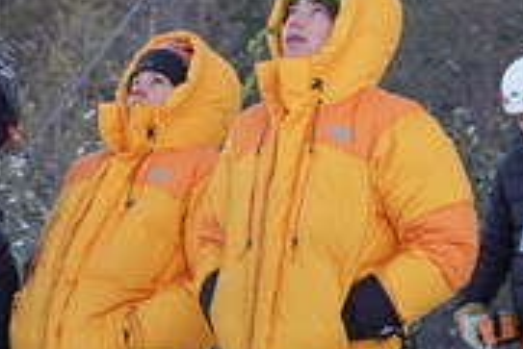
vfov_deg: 4.8
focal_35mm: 286
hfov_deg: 7.2
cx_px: 84
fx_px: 4158
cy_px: 216
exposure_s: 1/125
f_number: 4
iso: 400
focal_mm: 42.08
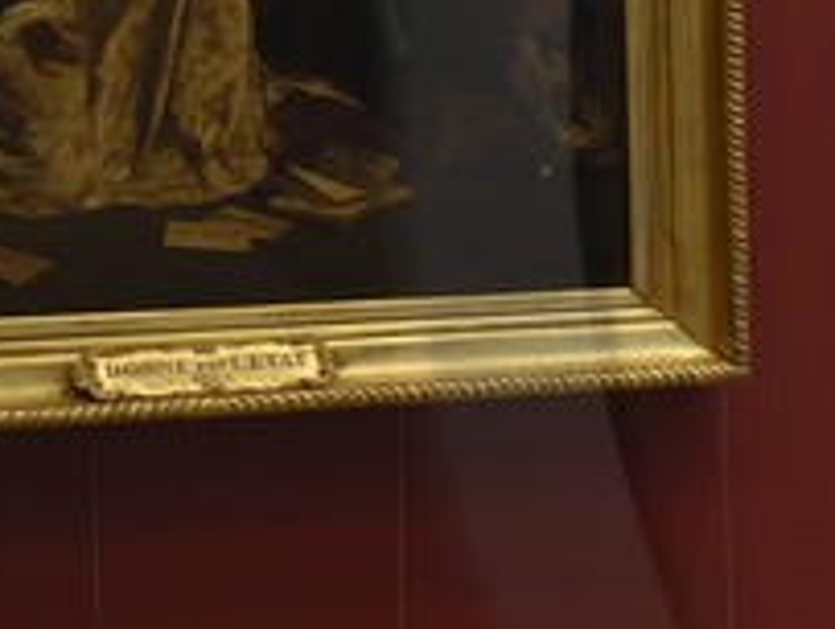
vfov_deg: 10.9
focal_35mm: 136
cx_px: 2077
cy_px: 62
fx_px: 3286
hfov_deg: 11.6
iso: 100
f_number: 10
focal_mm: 12
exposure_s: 1/1.25
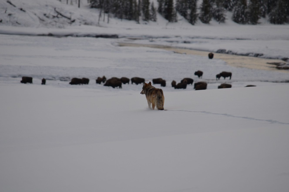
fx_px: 3606
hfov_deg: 4.6
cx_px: 144
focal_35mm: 450
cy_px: 96
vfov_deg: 3.0
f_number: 7.1
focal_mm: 300
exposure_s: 1/800
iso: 200
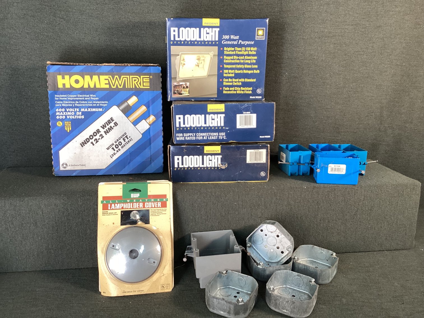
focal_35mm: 31
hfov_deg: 58.3
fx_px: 380
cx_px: 212
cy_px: 159
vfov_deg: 45.4
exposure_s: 1/60
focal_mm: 3.3
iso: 100
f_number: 2.4
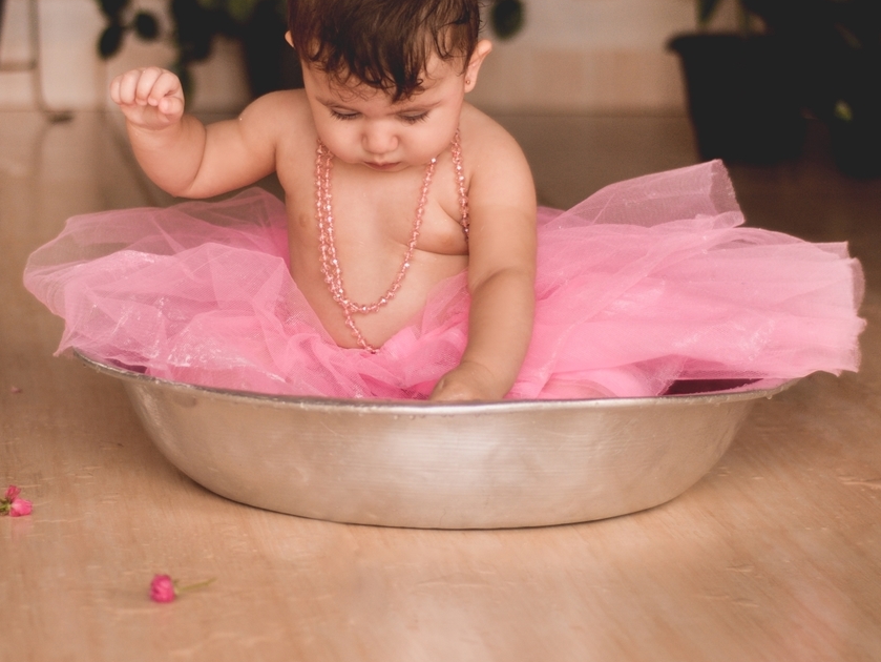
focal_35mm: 103
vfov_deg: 14.4
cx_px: 420
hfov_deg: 19.1
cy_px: 271
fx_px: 2623
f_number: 1.8
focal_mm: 50
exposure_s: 1/200
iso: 200
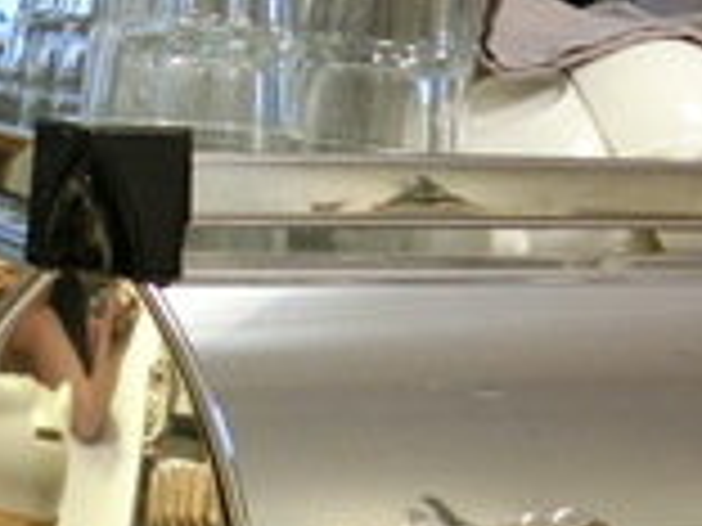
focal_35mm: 96
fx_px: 1947
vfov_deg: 15.3
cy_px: 396
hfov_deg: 18.9
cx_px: -216
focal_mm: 5.4
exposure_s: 1/50
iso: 400
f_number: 2.8
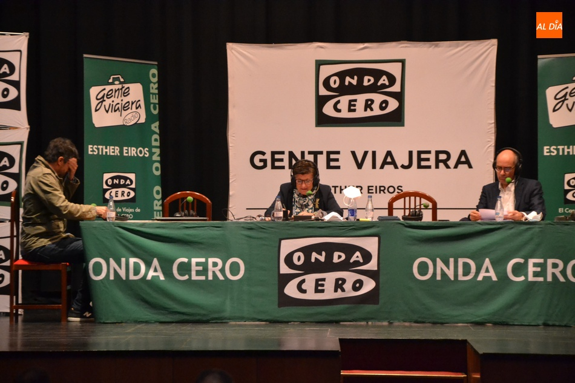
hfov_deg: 14.9
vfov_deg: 9.9
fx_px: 2204
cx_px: 288
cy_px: 192
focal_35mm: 138
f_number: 5.6
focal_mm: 92
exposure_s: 1/40
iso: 3200
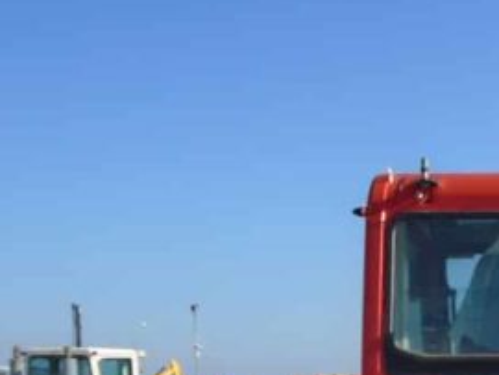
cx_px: 619
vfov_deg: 17.7
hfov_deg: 23.0
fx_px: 1111
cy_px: 514
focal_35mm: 77
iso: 100
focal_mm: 4.6
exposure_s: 1/200
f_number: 8
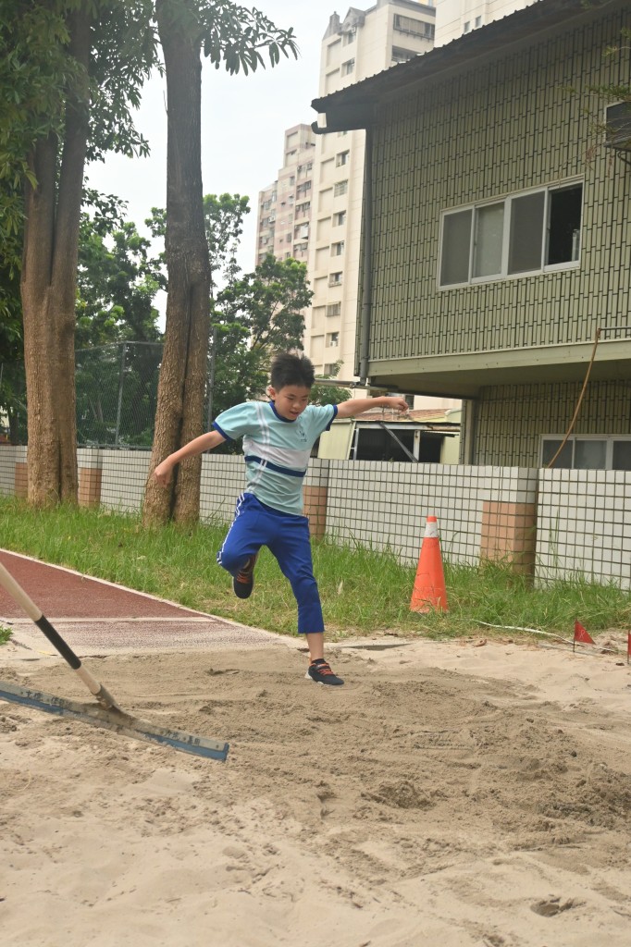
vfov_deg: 45.0
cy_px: 474
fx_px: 1144
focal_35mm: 44
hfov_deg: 30.8
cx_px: 316
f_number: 5
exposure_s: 1/2500
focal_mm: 29
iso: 1100
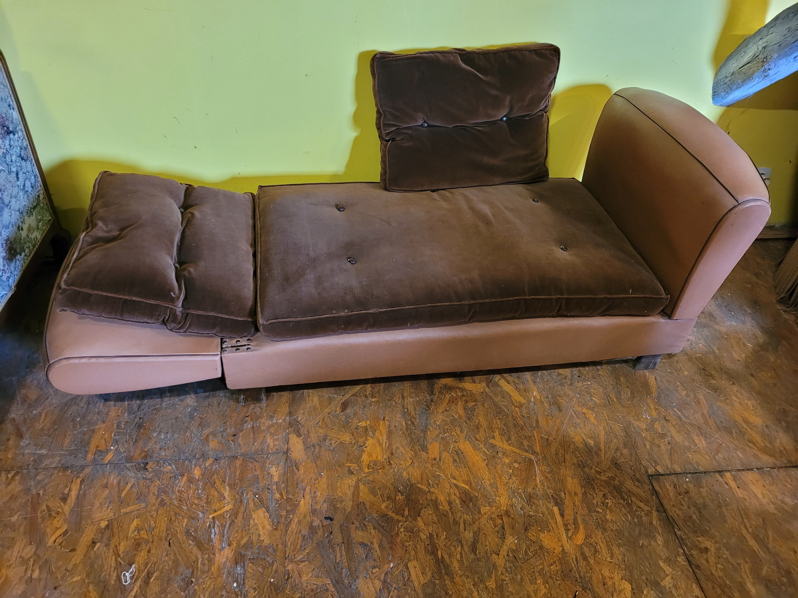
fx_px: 599
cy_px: 299
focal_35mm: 26
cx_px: 399
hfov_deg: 67.3
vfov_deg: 53.1
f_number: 1.8
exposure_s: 1/50
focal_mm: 5.4
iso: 800
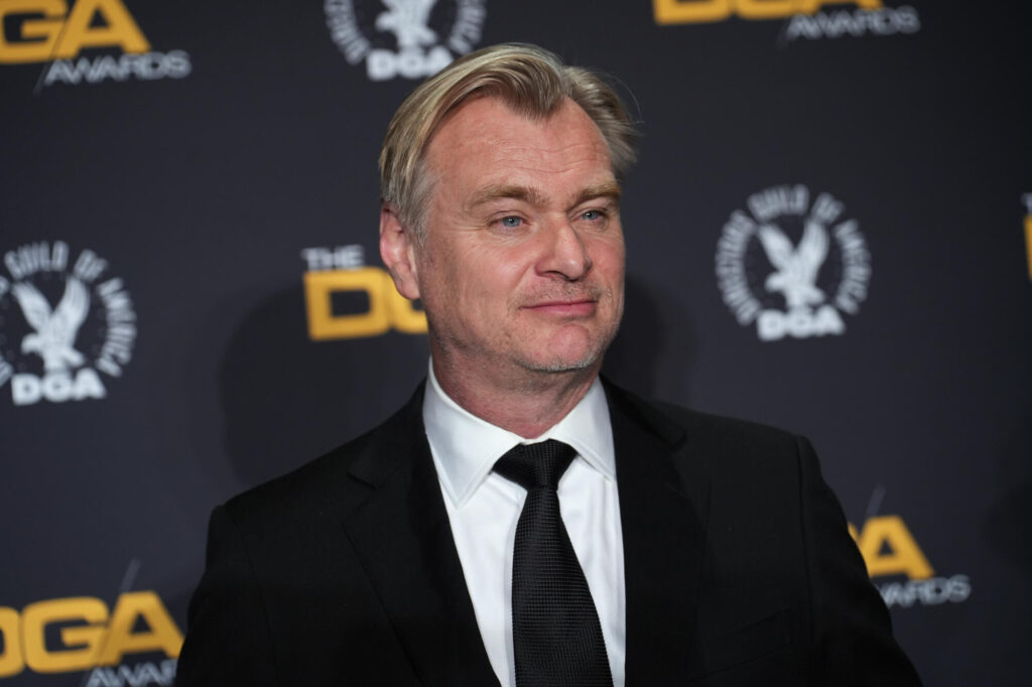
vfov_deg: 13.3
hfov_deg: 19.8
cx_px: 516
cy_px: 344
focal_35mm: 103
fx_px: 2952
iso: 1600
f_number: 3.2
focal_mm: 103
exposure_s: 1/250
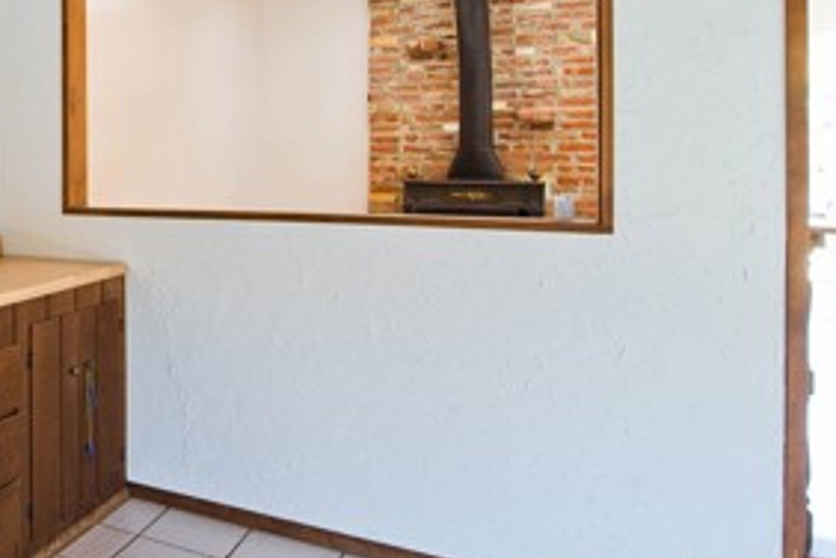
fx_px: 789
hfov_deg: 44.3
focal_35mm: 34
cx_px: -59
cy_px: 138
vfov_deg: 37.9
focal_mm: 15
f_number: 6.3
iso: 400
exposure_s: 1/160
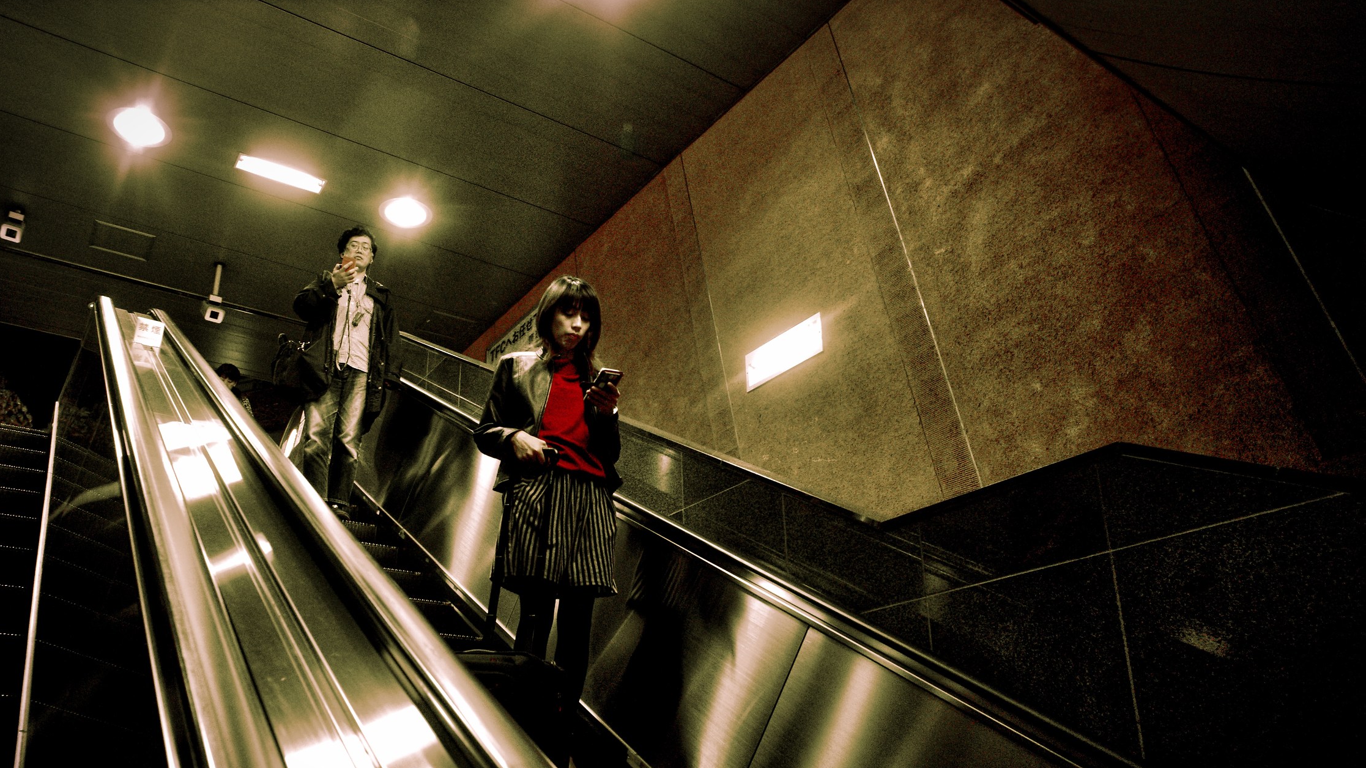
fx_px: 978
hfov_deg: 69.8
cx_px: 651
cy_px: 486
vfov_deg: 42.5
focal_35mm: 27
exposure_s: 1/100
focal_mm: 24
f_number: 5.6
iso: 4000
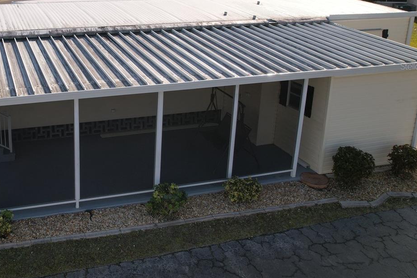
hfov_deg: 47.8
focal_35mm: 38
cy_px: 66
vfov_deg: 34.2
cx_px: 80
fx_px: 440
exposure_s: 1/60
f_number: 2.8
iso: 100
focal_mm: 8.38
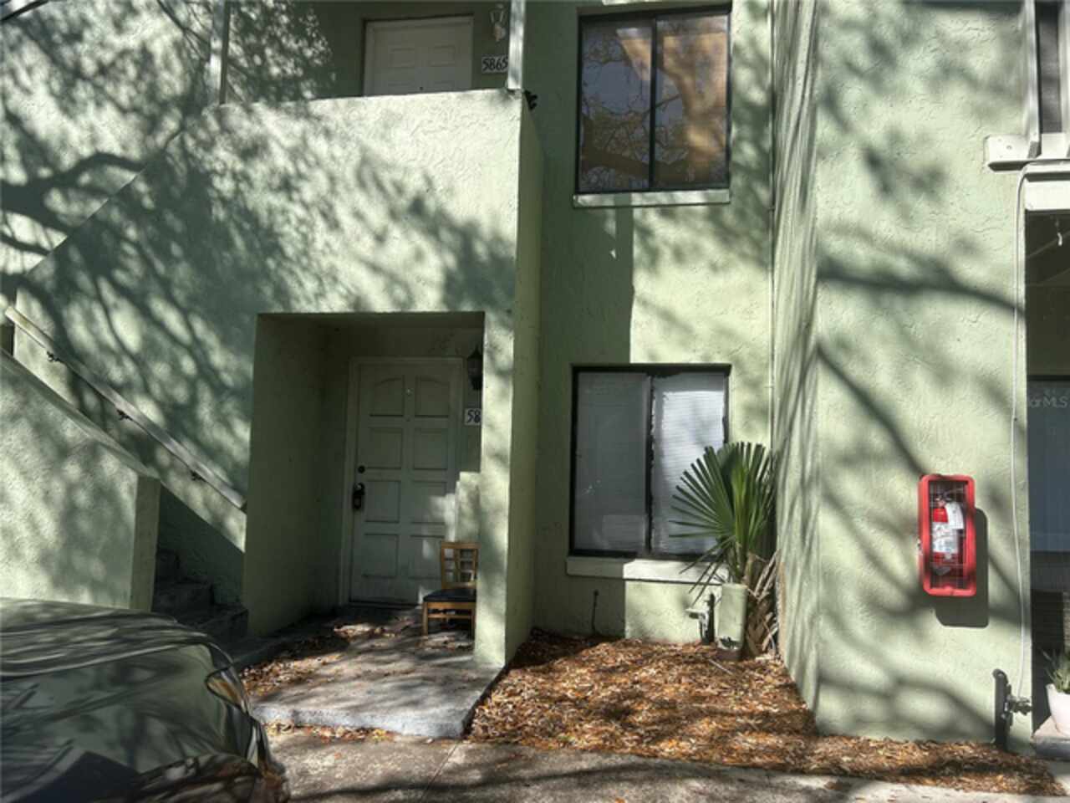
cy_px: 402
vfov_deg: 53.1
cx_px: 535
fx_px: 804
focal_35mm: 26
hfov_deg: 67.3
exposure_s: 1/3257
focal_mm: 5.7
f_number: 1.5
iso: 50
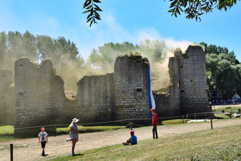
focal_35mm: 40
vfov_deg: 33.0
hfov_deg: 47.9
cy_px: 80
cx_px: 120
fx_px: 271
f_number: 9
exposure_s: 1/400
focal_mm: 27
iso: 200
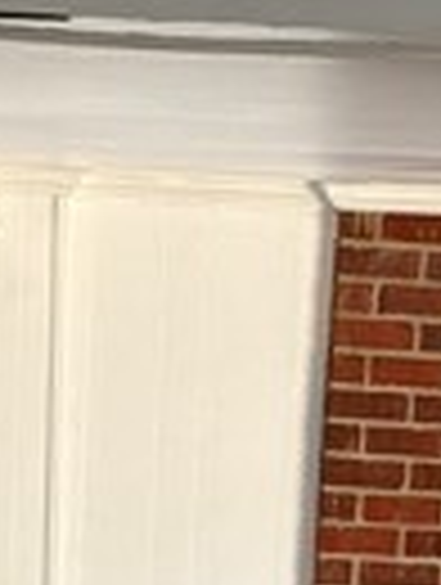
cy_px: 1071
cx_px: 189
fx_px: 3200
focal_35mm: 189
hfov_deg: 7.9
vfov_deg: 9.9
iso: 160
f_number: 1.78
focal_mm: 6.76
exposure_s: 1/121
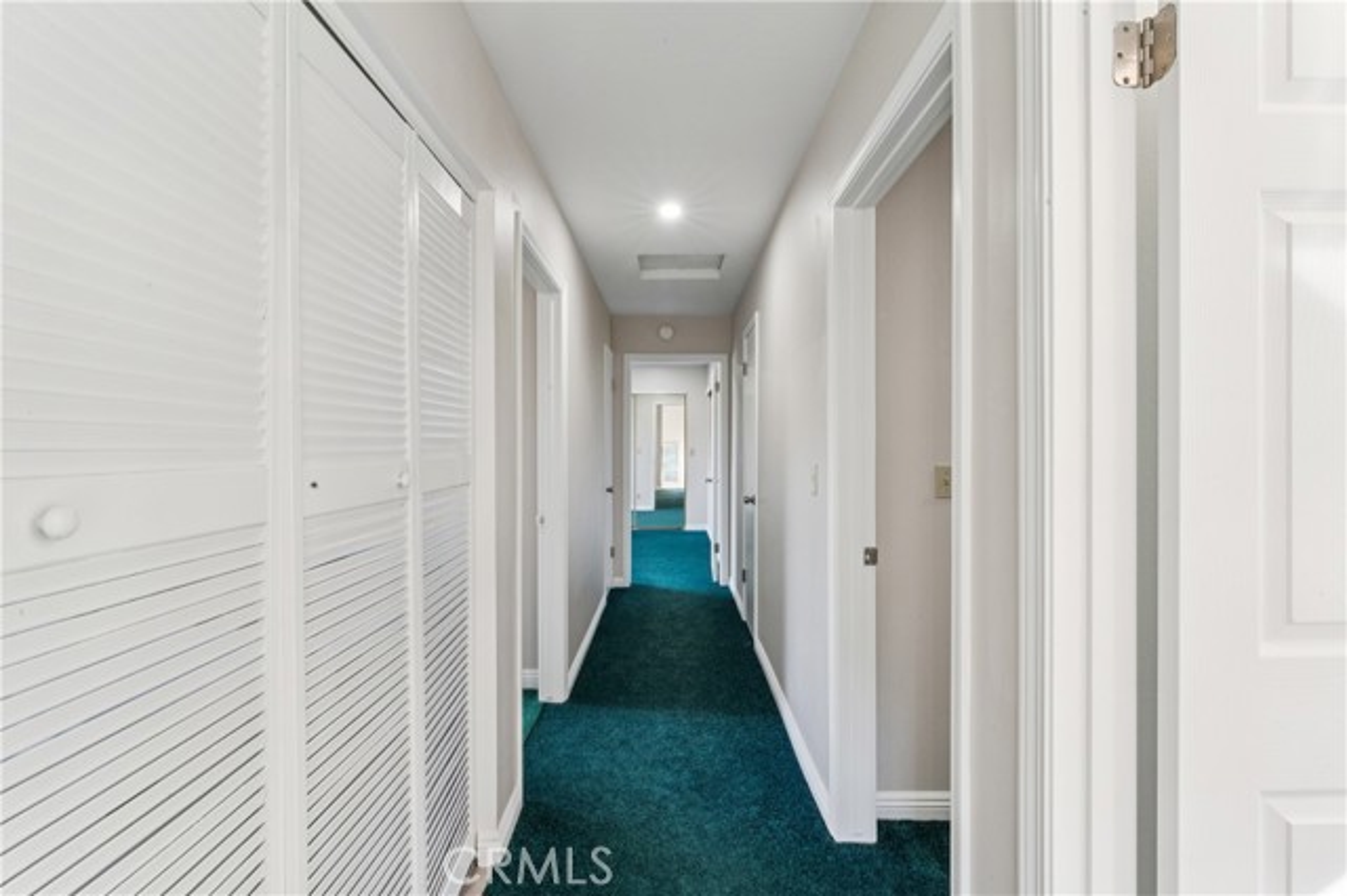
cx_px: 674
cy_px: 448
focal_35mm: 16
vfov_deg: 72.3
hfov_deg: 95.4
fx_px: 613
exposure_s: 2.5
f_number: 22
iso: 100
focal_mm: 16.4
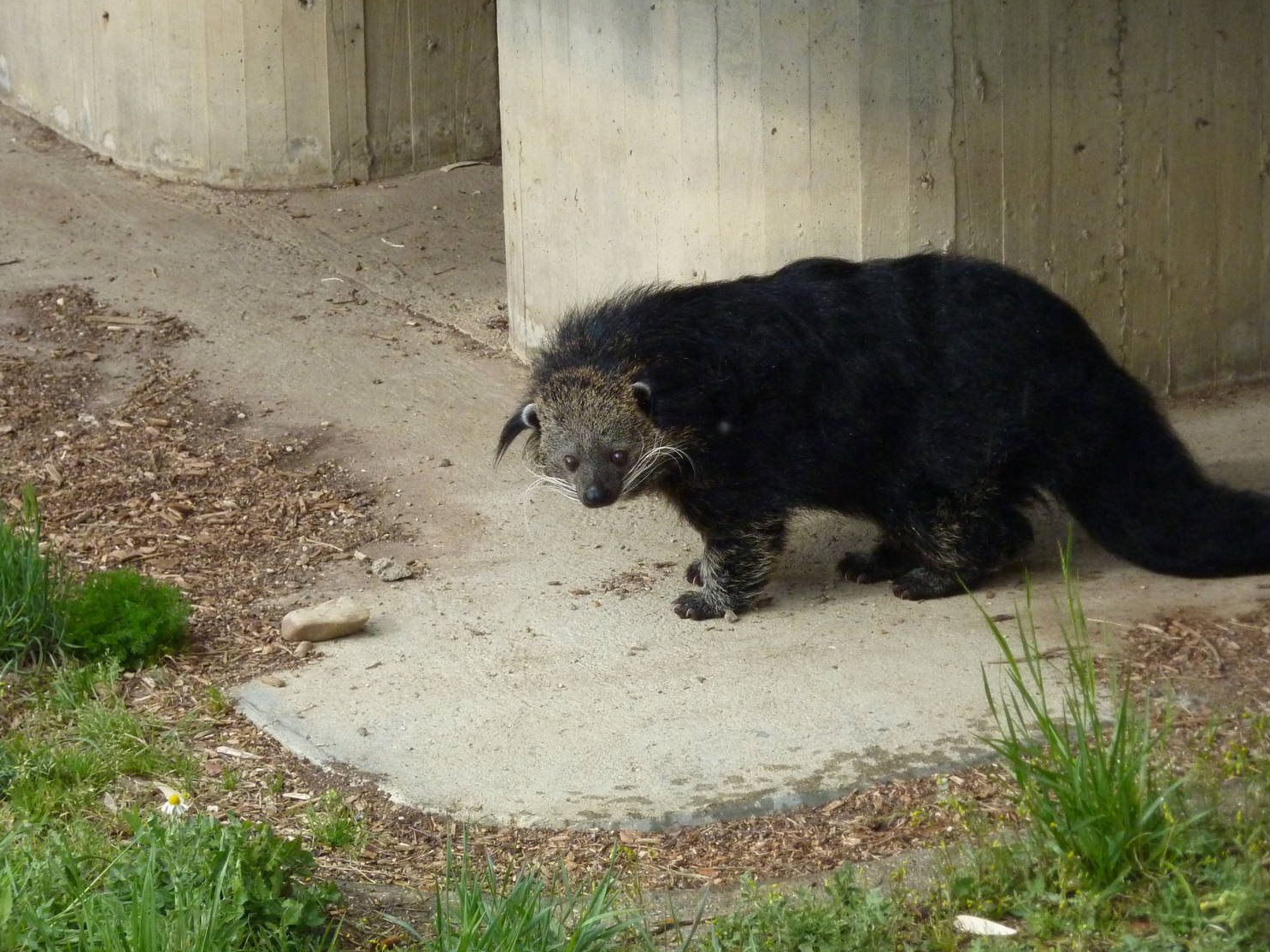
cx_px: 650
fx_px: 7190
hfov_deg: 10.1
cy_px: 447
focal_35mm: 196
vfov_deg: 7.6
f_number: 4.5
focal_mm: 29.9
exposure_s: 1/250
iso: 400
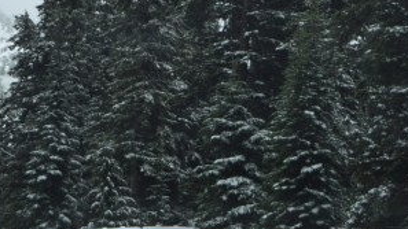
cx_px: -102
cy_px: 4
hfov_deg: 7.2
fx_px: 3222
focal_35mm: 298
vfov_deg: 4.1
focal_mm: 55
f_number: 7.1
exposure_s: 1/200
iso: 100
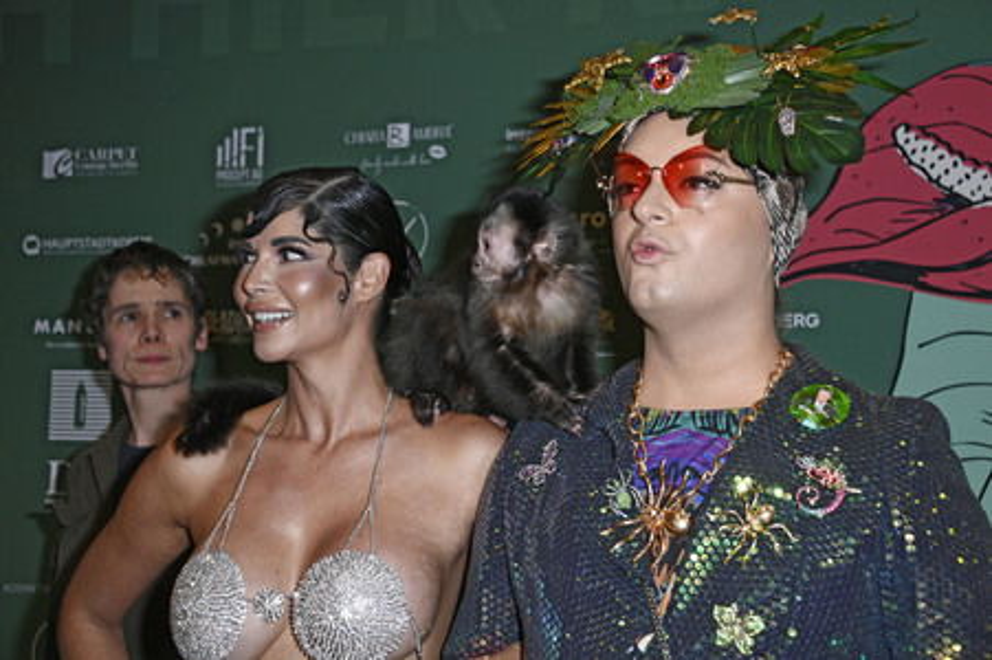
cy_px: 330
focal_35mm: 62
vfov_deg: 21.9
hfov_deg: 32.4
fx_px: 1707
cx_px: 496
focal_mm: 62
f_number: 5.6
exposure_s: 1/200
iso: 1000
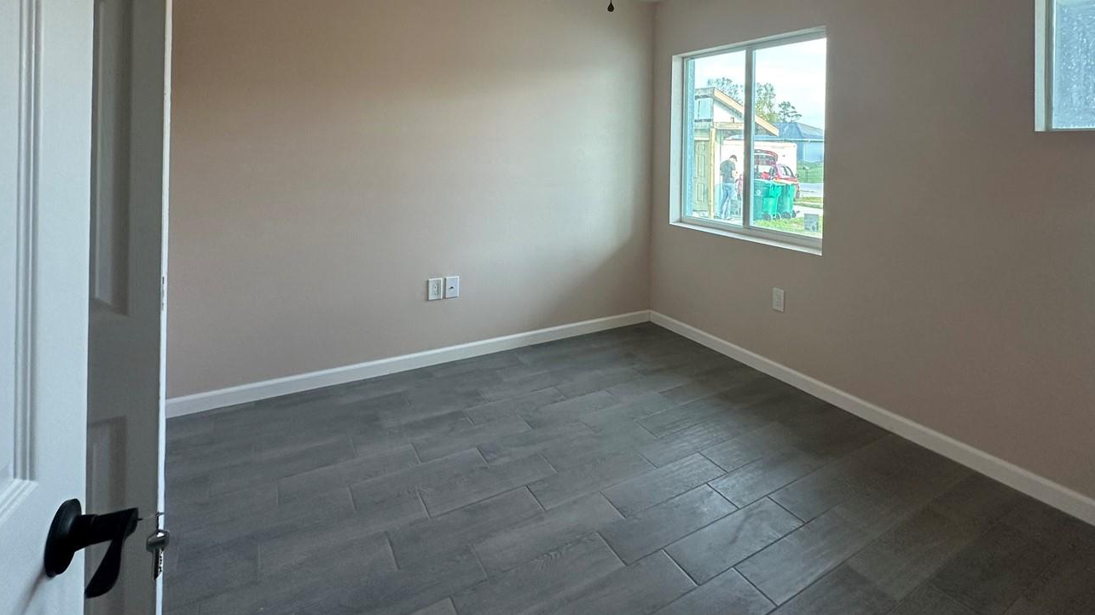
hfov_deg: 89.1
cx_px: 619
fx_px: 552
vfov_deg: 55.1
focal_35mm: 19
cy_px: 143
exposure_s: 1/120
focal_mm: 2.22
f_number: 2.2
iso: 200
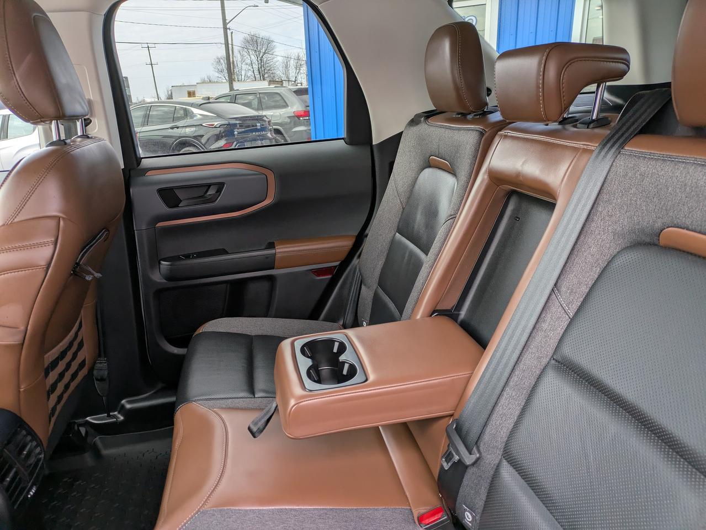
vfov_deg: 54.9
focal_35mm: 25
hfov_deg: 69.4
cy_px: 265
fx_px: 510
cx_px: 353
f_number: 1.89
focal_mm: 5.43
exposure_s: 1/253
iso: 35
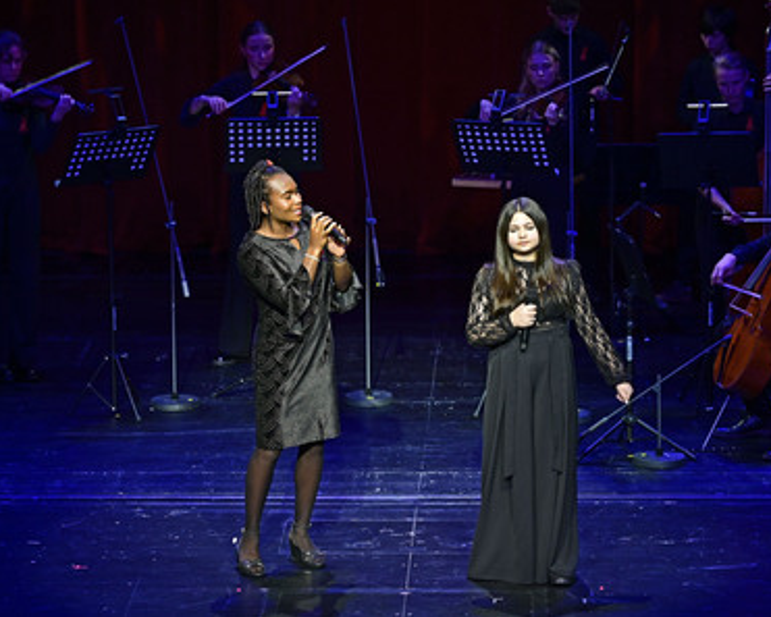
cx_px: 417
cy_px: 310
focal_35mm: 154
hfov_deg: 12.5
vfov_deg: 10.0
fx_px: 3515
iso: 1000
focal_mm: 135
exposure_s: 1/400
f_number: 4.5
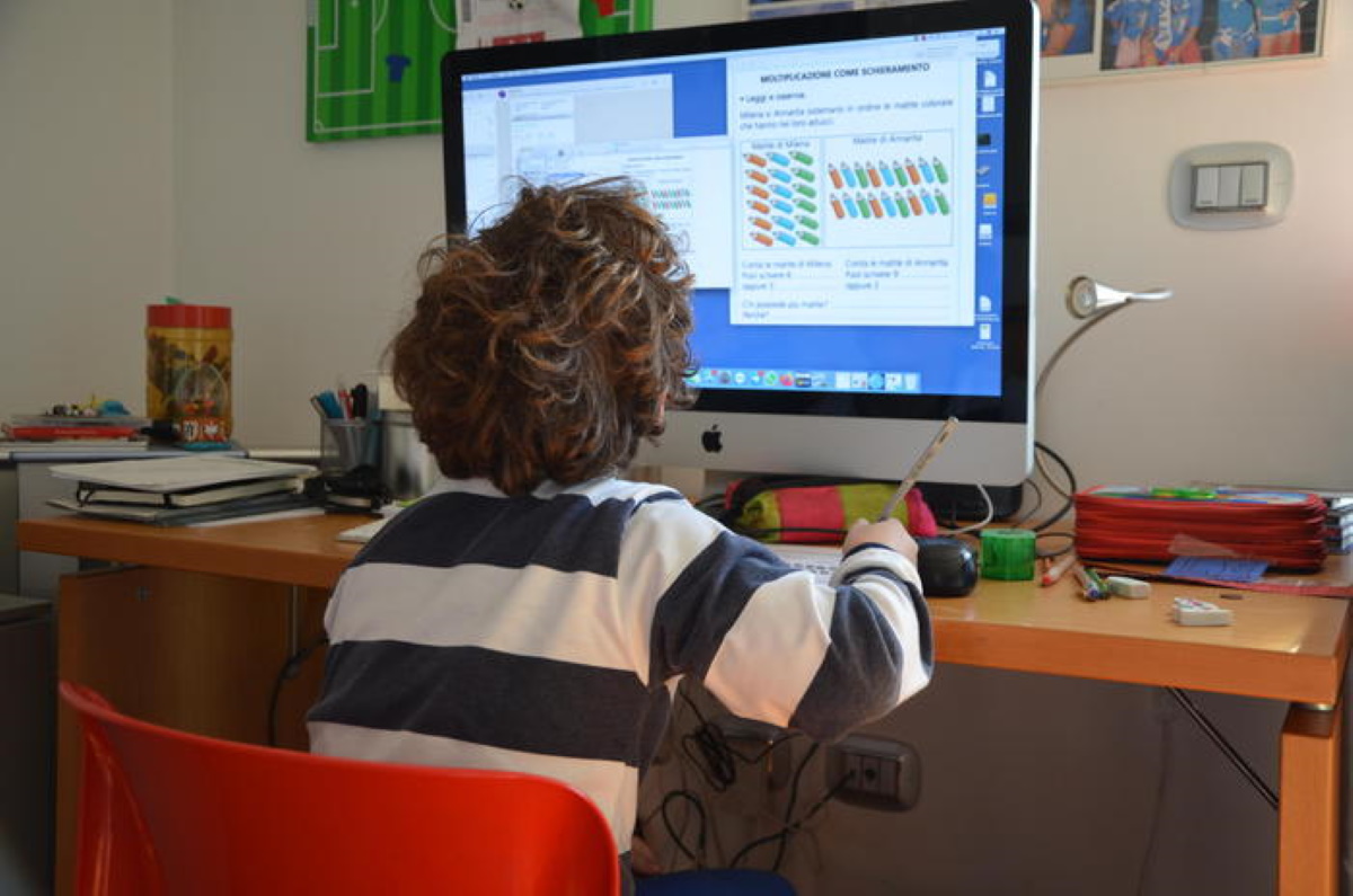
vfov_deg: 35.3
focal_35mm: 38
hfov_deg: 51.4
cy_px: 448
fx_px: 1407
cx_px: 676
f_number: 4.5
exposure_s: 1/80
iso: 400
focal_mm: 25
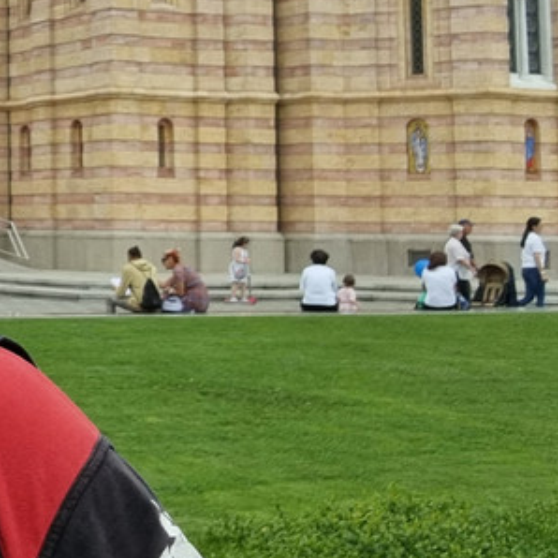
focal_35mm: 79
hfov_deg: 18.1
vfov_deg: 21.6
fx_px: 1441
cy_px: 107
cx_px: -398
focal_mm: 3.3
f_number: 2.2
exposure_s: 1/1176
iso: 50
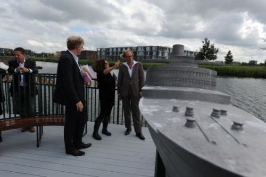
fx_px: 177
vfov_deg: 53.1
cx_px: 133
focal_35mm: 24
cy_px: 88
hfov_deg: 73.8
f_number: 11
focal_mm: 24
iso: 200
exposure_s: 1/320
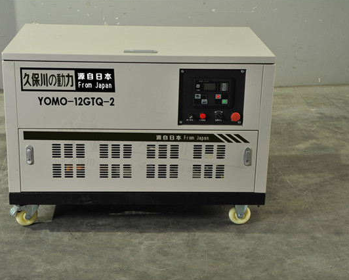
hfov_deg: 26.7
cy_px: 139
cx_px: 159
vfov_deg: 21.6
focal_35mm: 71
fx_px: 734
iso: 160
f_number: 14
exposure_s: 1/125
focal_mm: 62
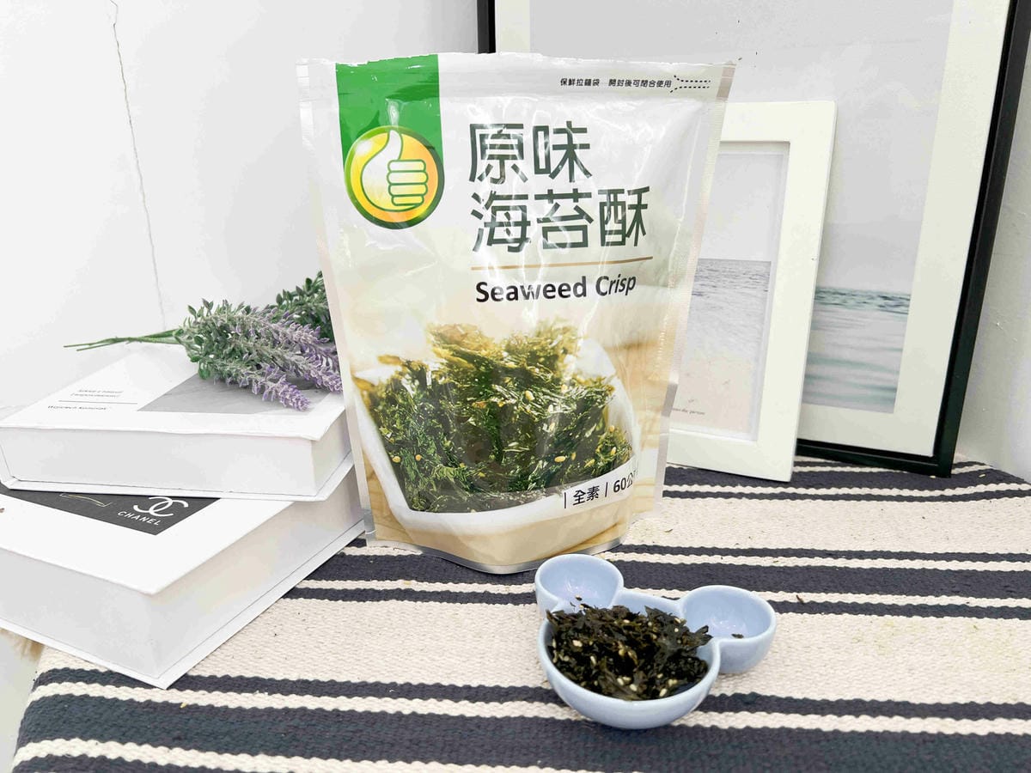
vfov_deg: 53.1
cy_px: 386
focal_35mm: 26
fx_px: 774
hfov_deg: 67.3
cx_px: 516
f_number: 1.5
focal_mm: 5.7
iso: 40
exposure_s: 1/160
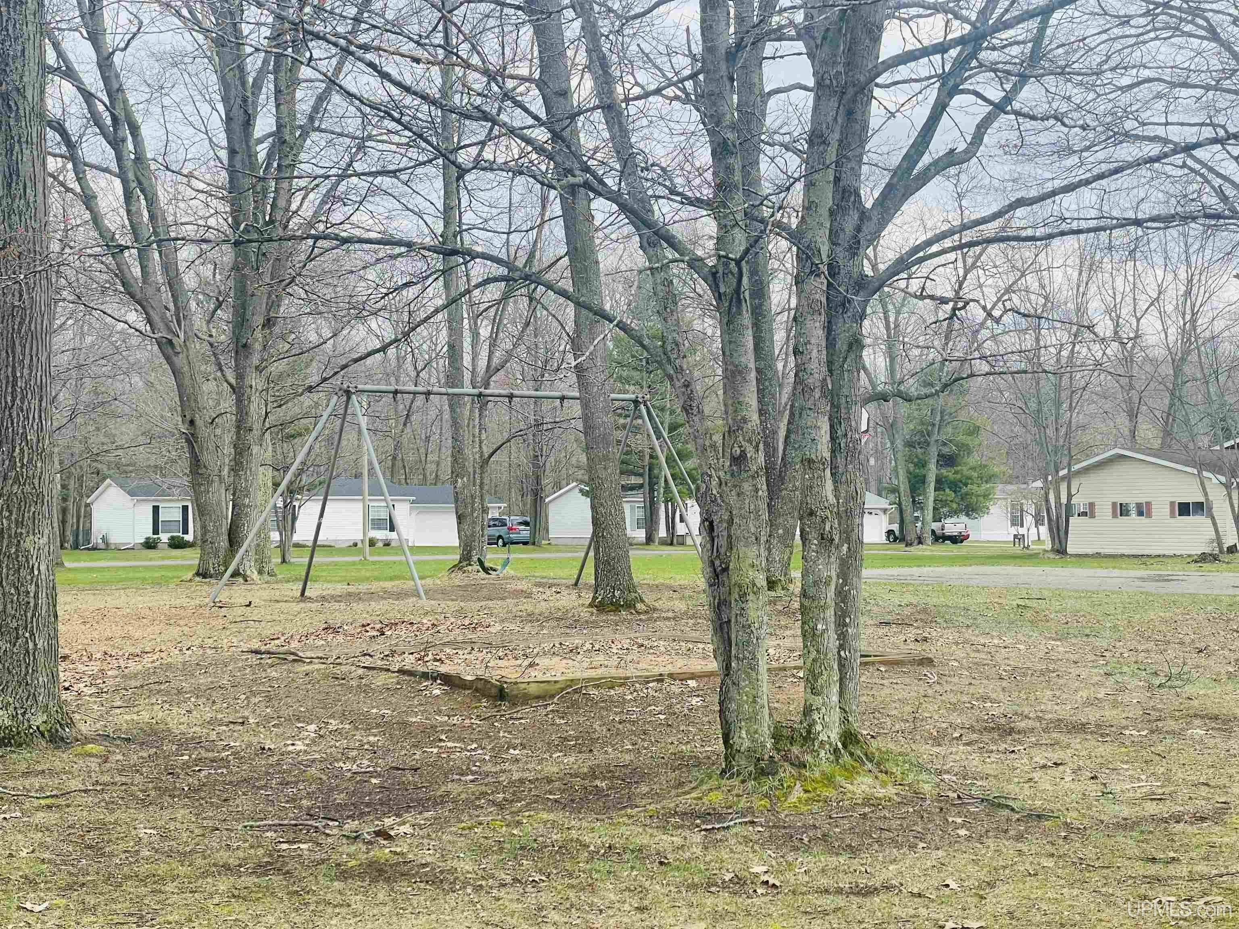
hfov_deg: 36.8
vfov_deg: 28.0
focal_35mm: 52
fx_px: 1861
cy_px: 464
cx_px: 620
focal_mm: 6
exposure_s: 1/406
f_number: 2
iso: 25
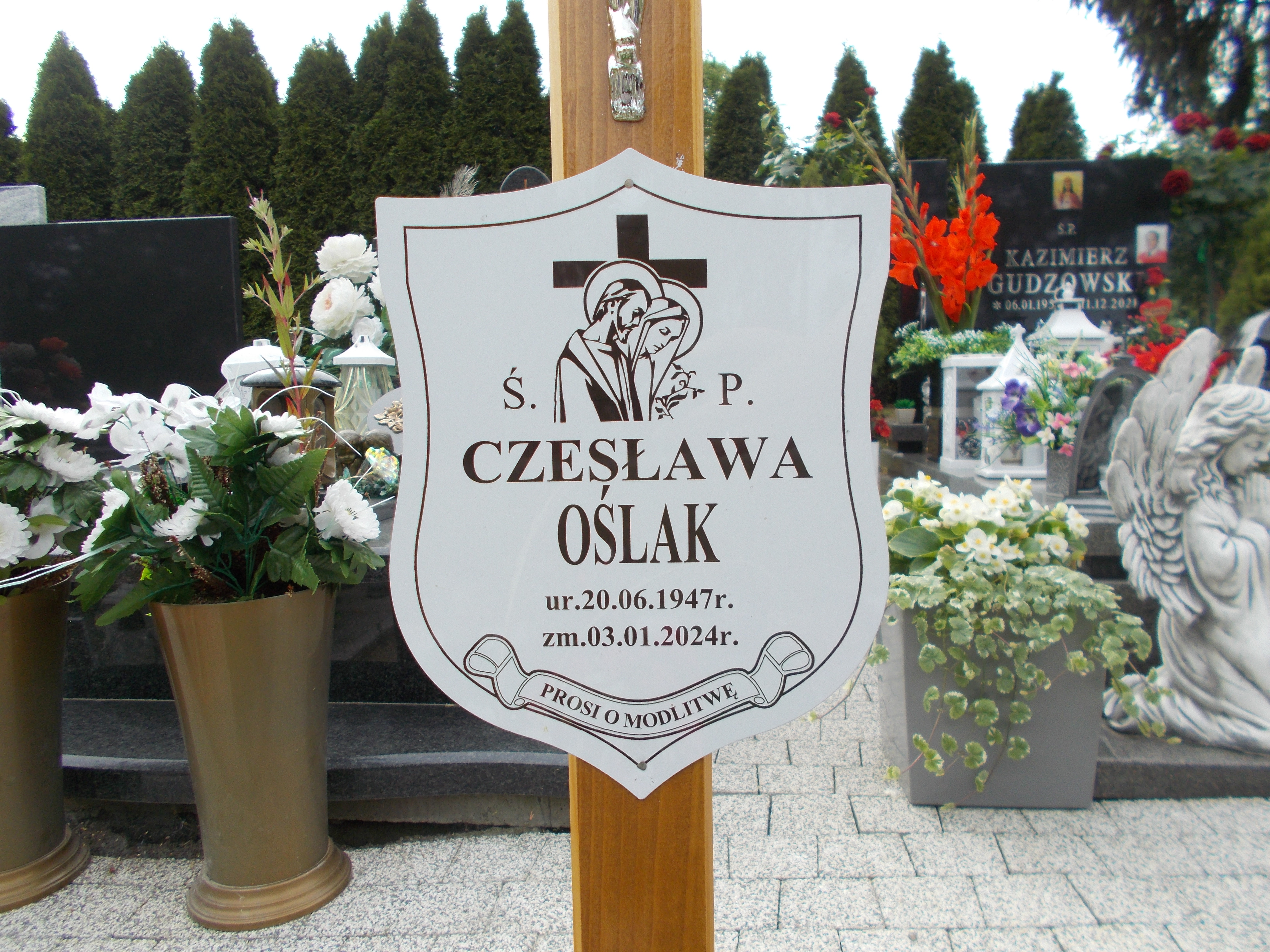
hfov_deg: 67.3
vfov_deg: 53.1
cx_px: 635
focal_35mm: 26
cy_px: 476
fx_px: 954
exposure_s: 1/500
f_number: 3.2
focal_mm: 4.6
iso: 80
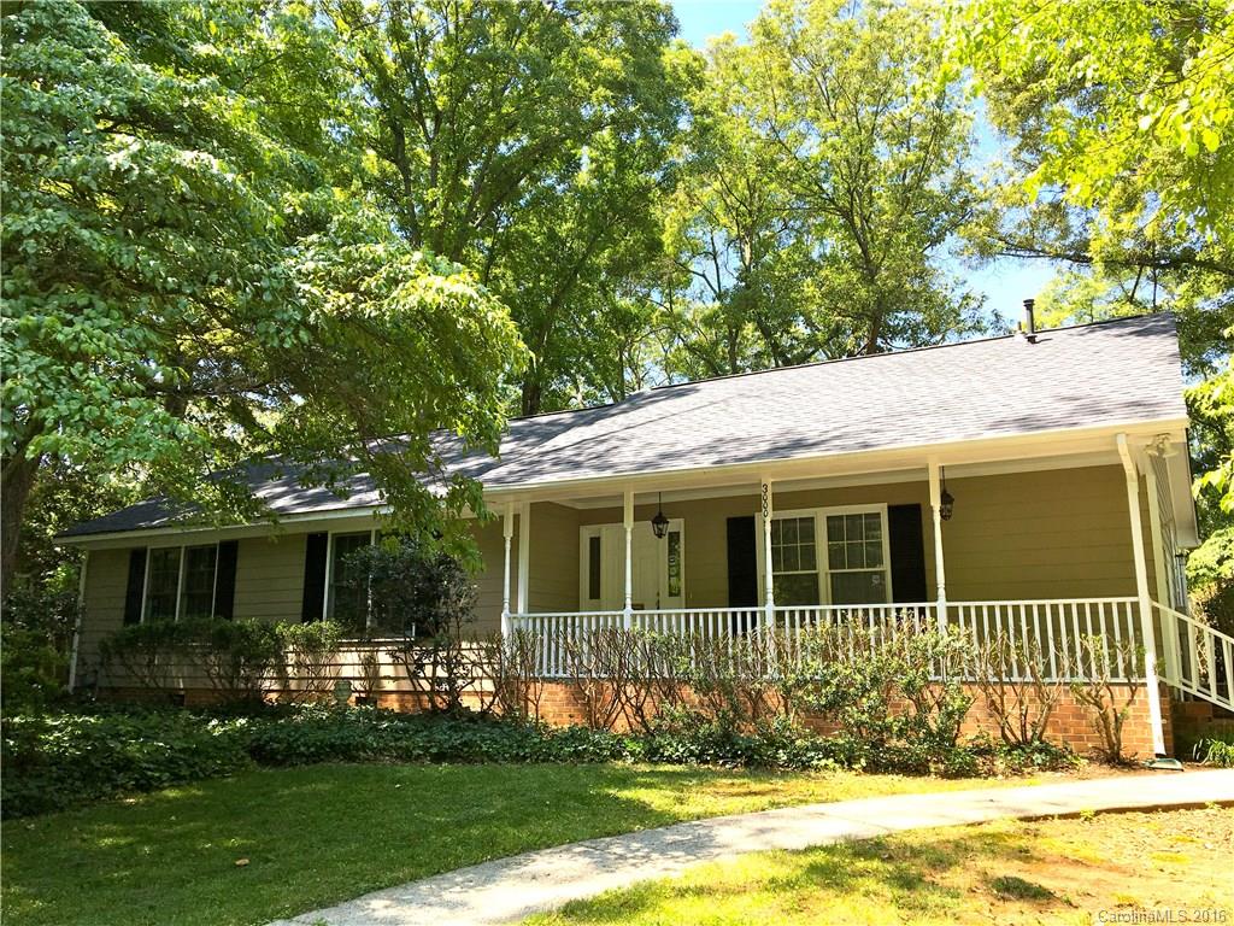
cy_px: 463
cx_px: 617
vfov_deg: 48.2
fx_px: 1034
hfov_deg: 61.7
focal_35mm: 29
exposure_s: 1/523
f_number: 2.2
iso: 25
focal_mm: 4.15
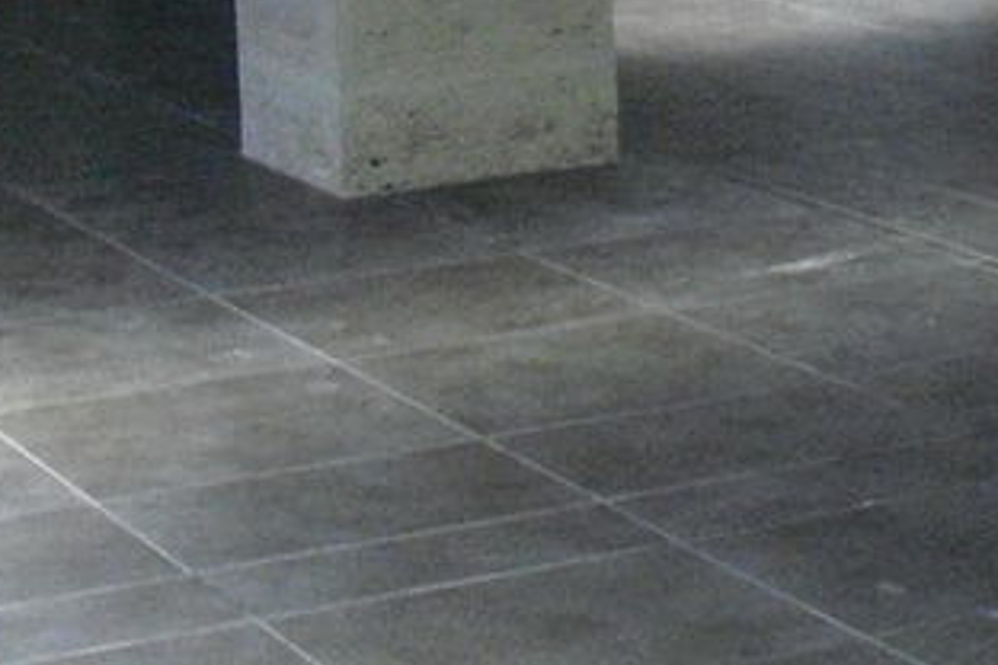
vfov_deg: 9.1
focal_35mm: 144
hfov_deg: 13.7
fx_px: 3992
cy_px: -531
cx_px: 1308
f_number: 3.1
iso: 800
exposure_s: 1/25
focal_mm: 6.3
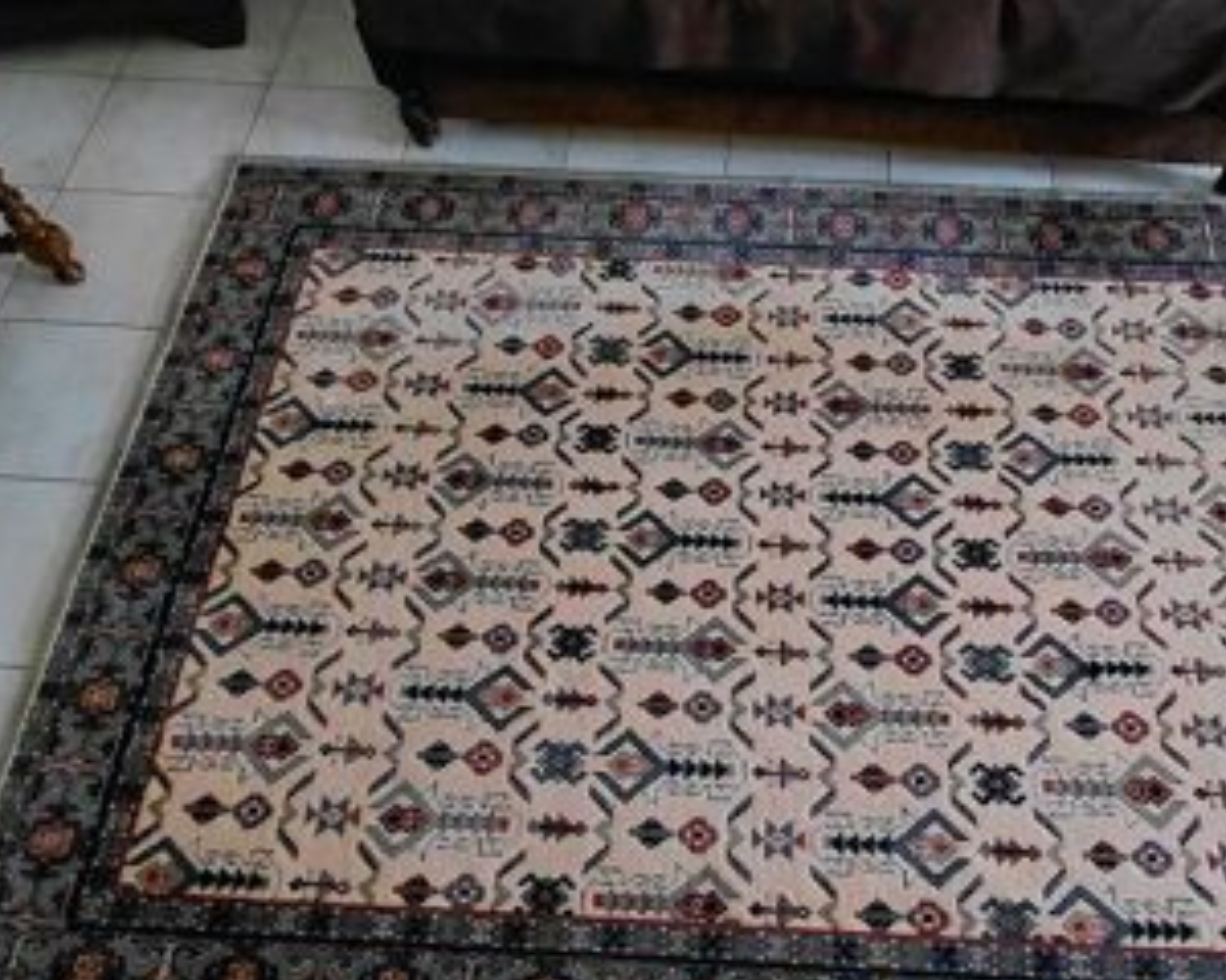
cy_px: 592
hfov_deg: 67.5
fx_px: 907
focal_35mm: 25
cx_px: 732
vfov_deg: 56.3
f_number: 2.2
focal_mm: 1.64
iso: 500
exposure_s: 1/25
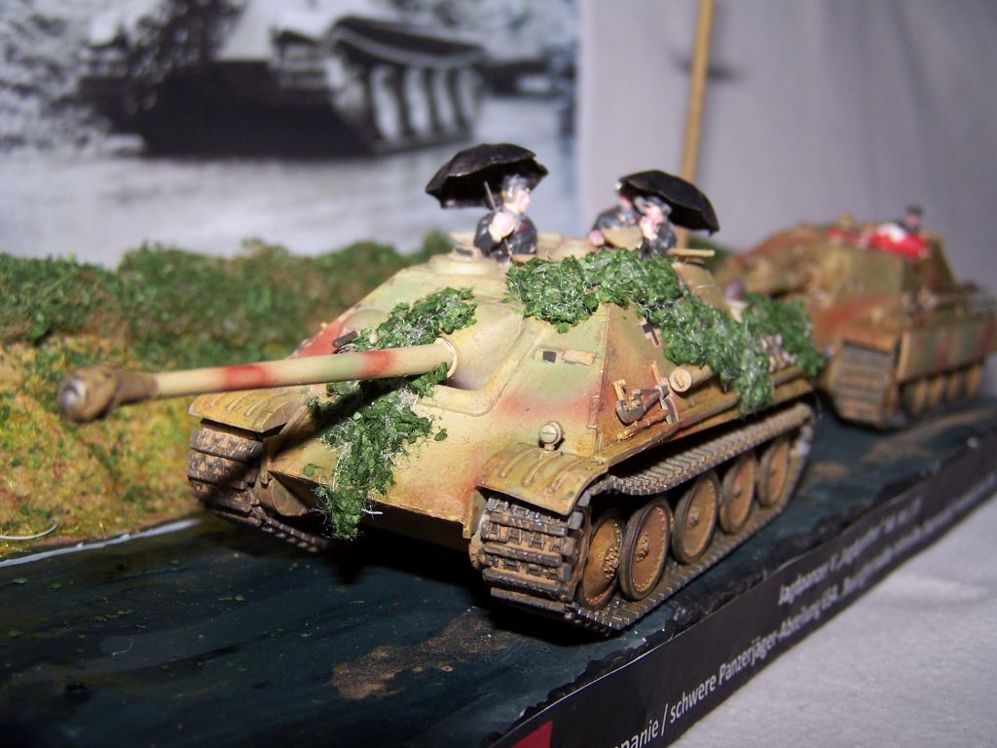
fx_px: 1469
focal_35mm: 51
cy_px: 374
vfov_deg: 28.6
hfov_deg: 37.5
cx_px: 498
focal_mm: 8.5
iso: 80
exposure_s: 1/60
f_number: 3
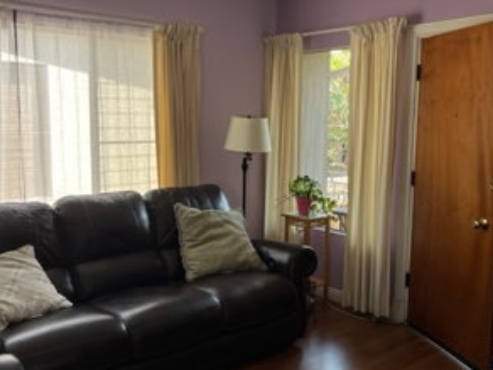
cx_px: 237
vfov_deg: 37.7
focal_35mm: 38
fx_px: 541
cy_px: 189
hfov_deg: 49.0
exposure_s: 1/122
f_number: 1.6
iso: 32
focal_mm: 5.1
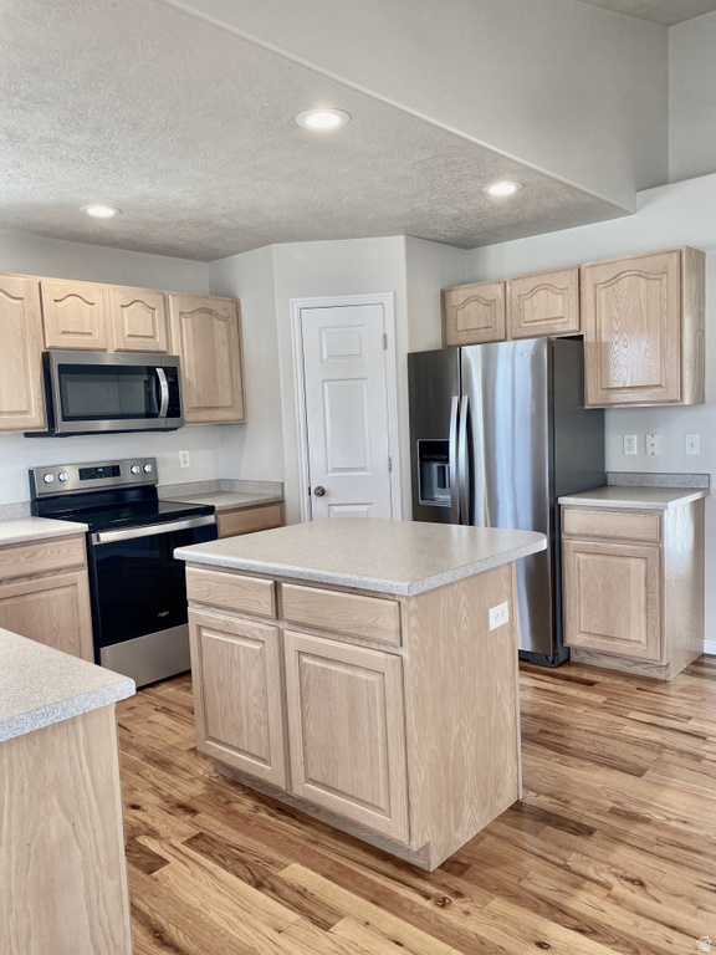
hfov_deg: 53.1
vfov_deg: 67.3
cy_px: 478
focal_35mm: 26
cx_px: 358
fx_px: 717
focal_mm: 4.25
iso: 100
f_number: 1.8
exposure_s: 1/120
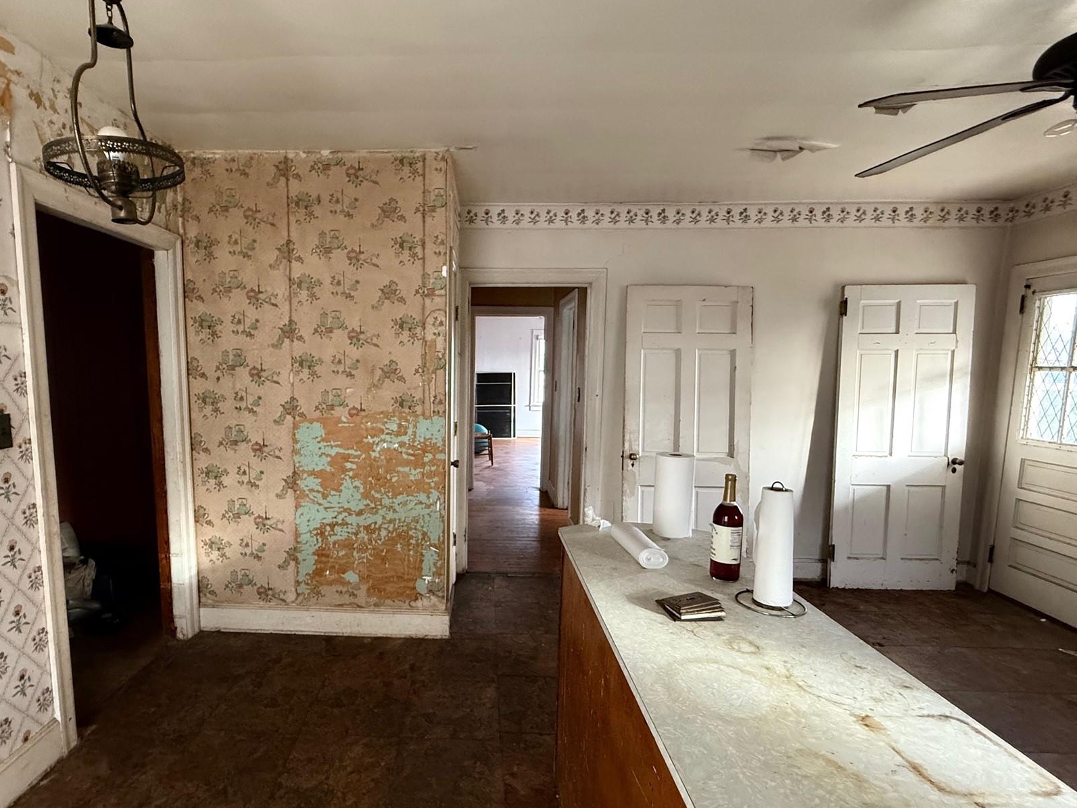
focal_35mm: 18
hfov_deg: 87.2
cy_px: 429
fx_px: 560
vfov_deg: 71.5
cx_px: 464
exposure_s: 1/60
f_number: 2.2
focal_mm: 2.22
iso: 640
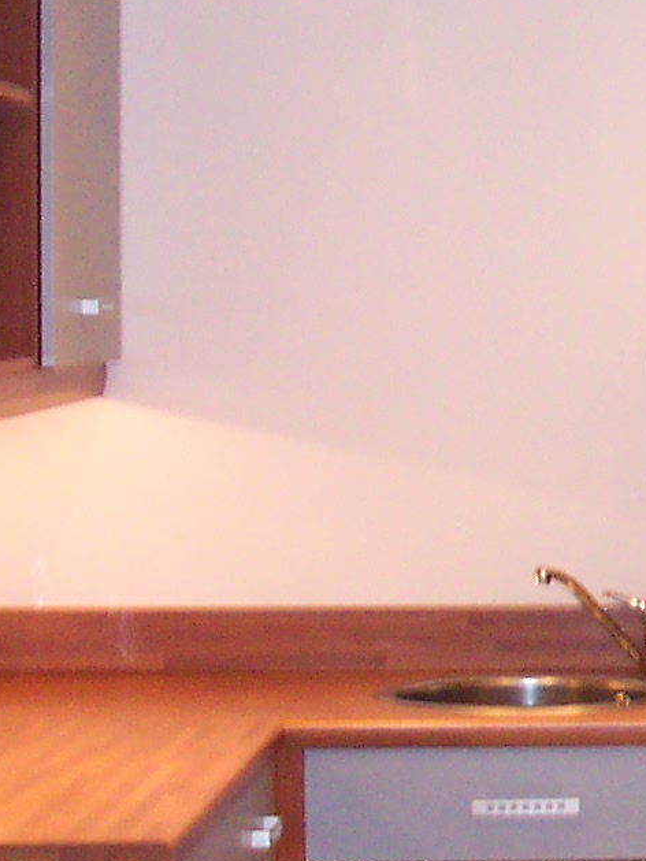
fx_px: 3259
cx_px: 1276
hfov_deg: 10.4
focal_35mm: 131
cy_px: 528
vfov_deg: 15.0
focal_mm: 7.5
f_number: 2.8
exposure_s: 1/30
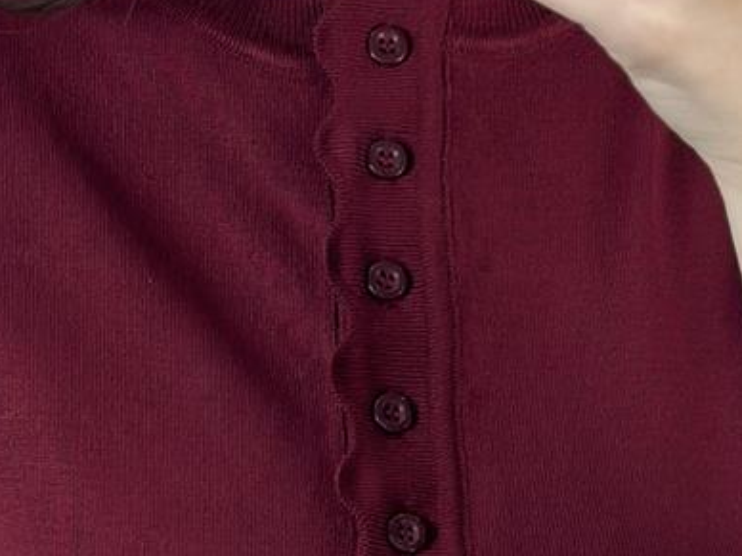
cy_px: 1047
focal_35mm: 198
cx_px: 463
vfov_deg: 7.3
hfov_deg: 10.0
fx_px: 4244
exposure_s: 1/100
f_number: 1.78
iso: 125
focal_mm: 6.86
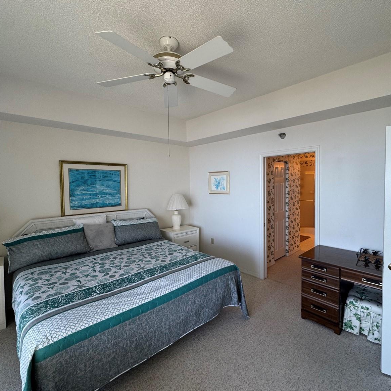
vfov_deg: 84.0
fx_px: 217
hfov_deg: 83.9
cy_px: 194
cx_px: 207
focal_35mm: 17
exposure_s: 1/120
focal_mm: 2.22
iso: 100
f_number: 2.2
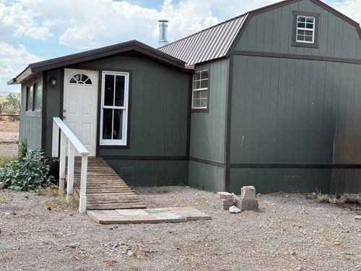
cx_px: 180
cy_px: 136
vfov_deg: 30.3
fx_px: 501
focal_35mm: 48
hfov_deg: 39.7
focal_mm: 6.76
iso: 100
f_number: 1.78
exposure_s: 1/1608
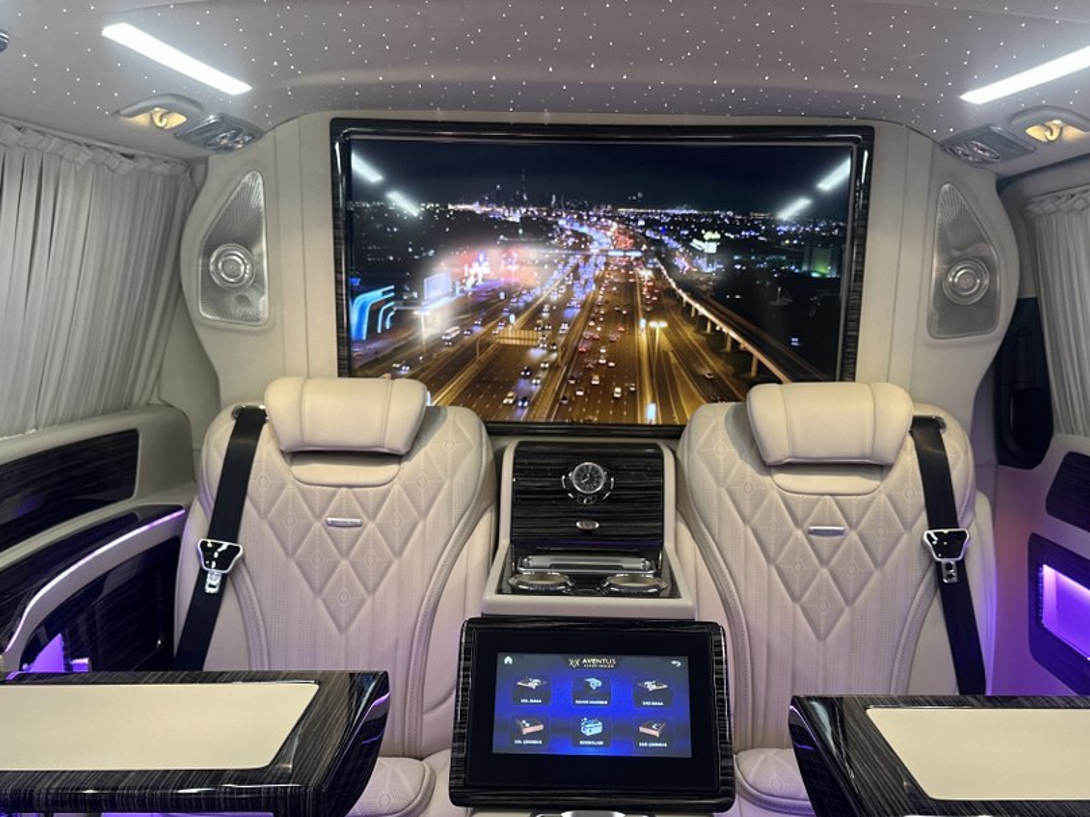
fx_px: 1197
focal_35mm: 38
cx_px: 557
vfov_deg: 37.2
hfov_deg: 49.0
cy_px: 568
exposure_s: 1/60
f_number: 1.78
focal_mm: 6.86
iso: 250
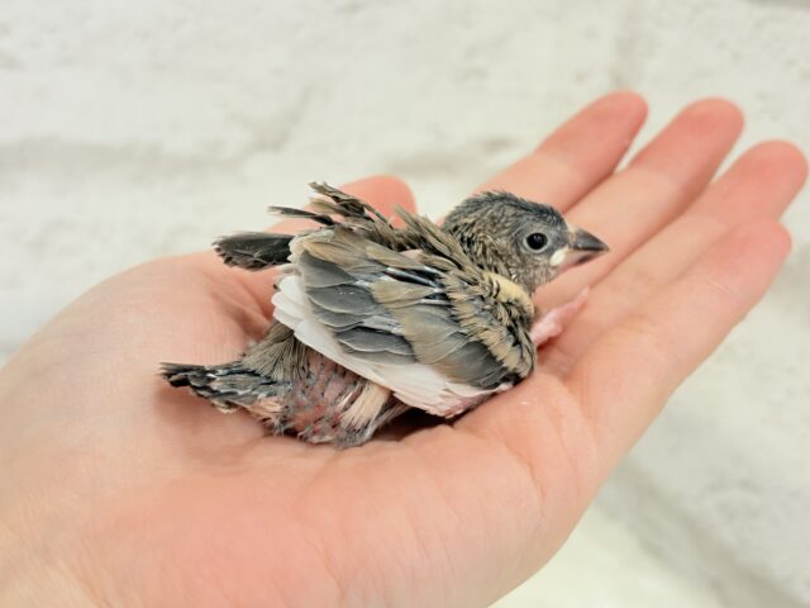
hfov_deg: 36.8
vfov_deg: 28.0
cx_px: 405
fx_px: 1217
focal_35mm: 52
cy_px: 304
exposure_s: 1/50
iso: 50
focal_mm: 5.96
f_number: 1.6
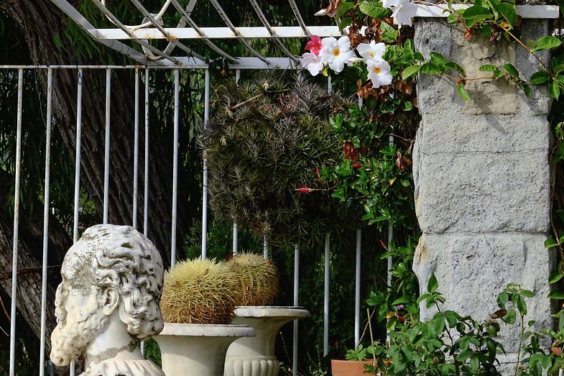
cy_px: -24
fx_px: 2537
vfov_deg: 8.4
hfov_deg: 12.6
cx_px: 47
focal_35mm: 162
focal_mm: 35
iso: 320
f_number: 5
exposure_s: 1/1250
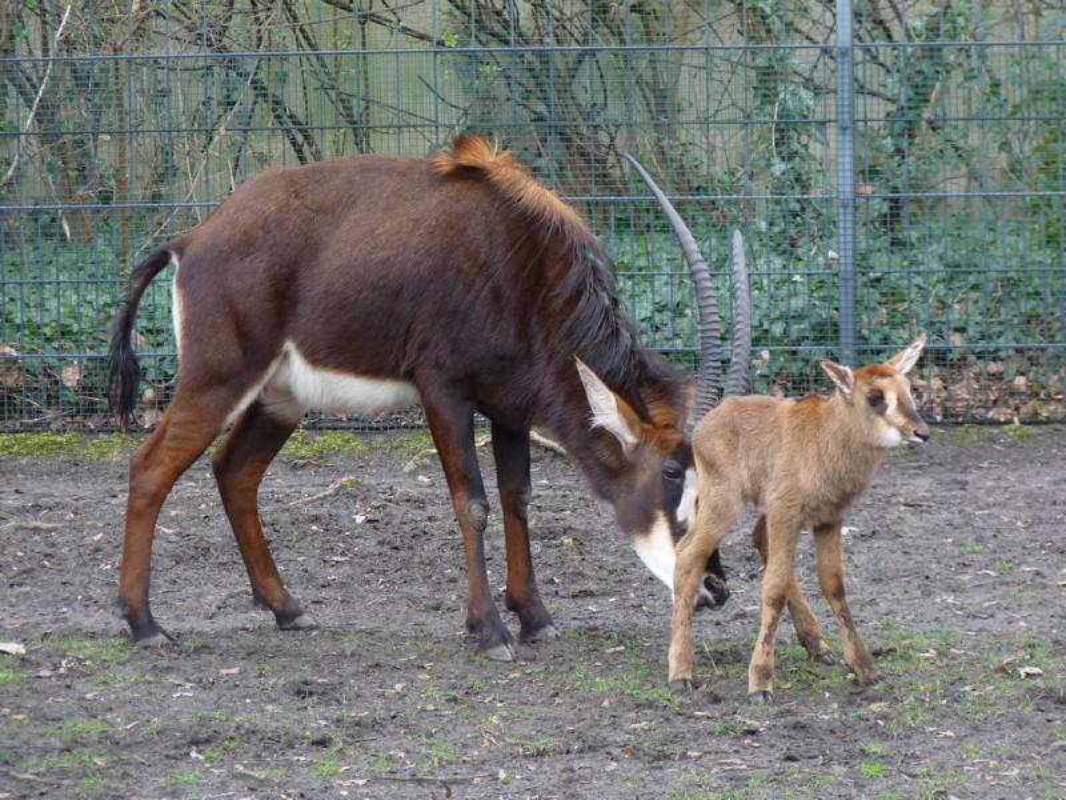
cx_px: 533
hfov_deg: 8.1
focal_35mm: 243
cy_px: 400
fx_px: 7483
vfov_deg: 6.1
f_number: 3.7
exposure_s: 1/60
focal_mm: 43.3
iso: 125
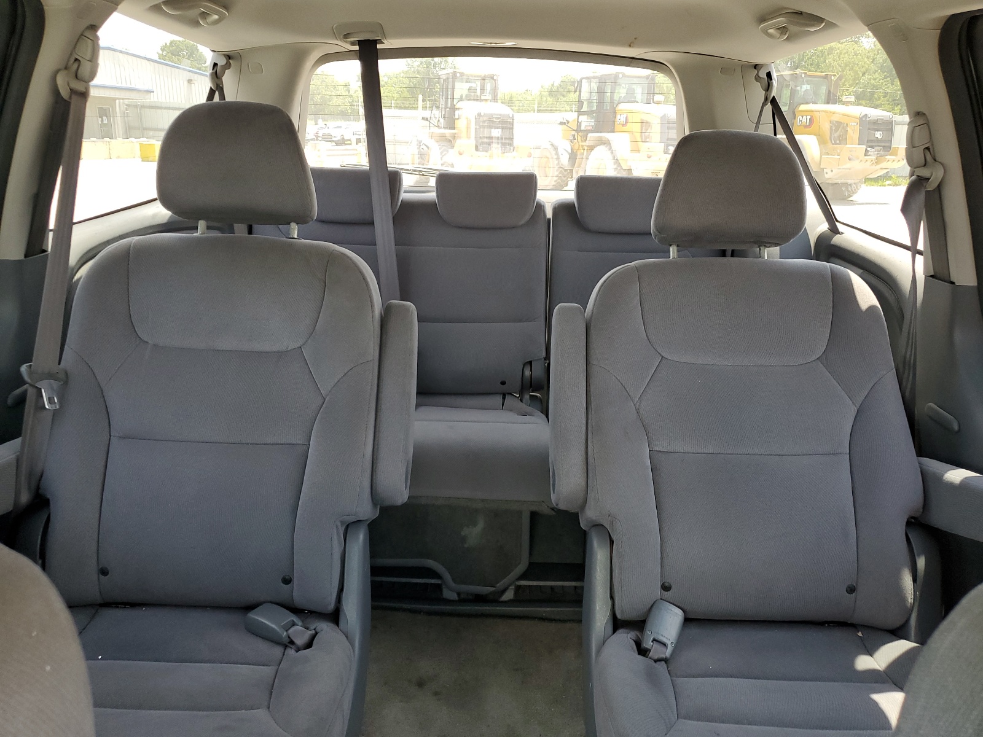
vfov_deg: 53.1
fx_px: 738
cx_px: 492
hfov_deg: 67.3
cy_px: 368
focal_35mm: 26
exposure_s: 1/120
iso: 69
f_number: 1.5
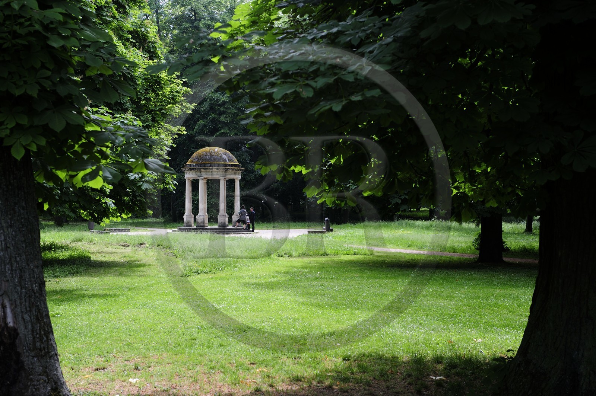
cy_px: 198
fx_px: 992
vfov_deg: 22.6
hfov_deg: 33.4
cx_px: 298
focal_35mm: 60
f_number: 5.6
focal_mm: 60
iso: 200
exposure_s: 1/160
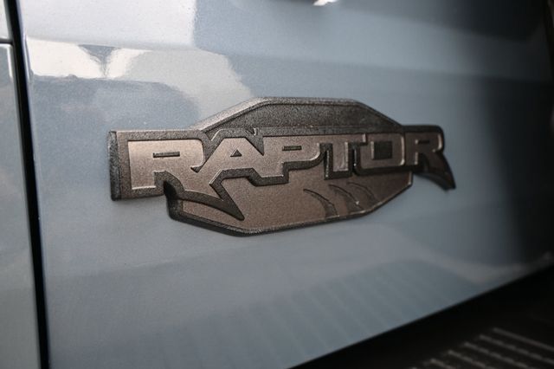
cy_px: 184
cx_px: 277
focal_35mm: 29
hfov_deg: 63.2
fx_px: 450
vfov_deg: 44.6
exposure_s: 1/125
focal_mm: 19.5
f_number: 3.8
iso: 450
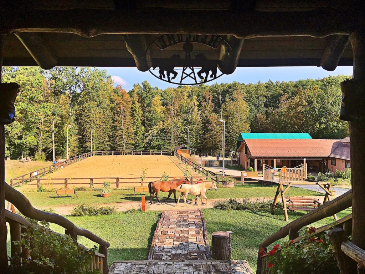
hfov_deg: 61.7
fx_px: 306
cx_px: 182
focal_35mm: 29
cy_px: 137
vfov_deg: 48.2
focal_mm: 4.15
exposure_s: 1/712
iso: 25
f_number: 2.2
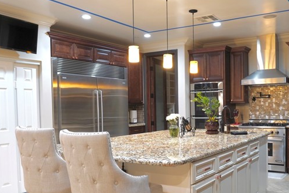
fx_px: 281
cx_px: 181
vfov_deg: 37.6
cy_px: 122
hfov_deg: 53.8
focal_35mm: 35
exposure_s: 1/10
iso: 250
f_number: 5.6
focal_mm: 18
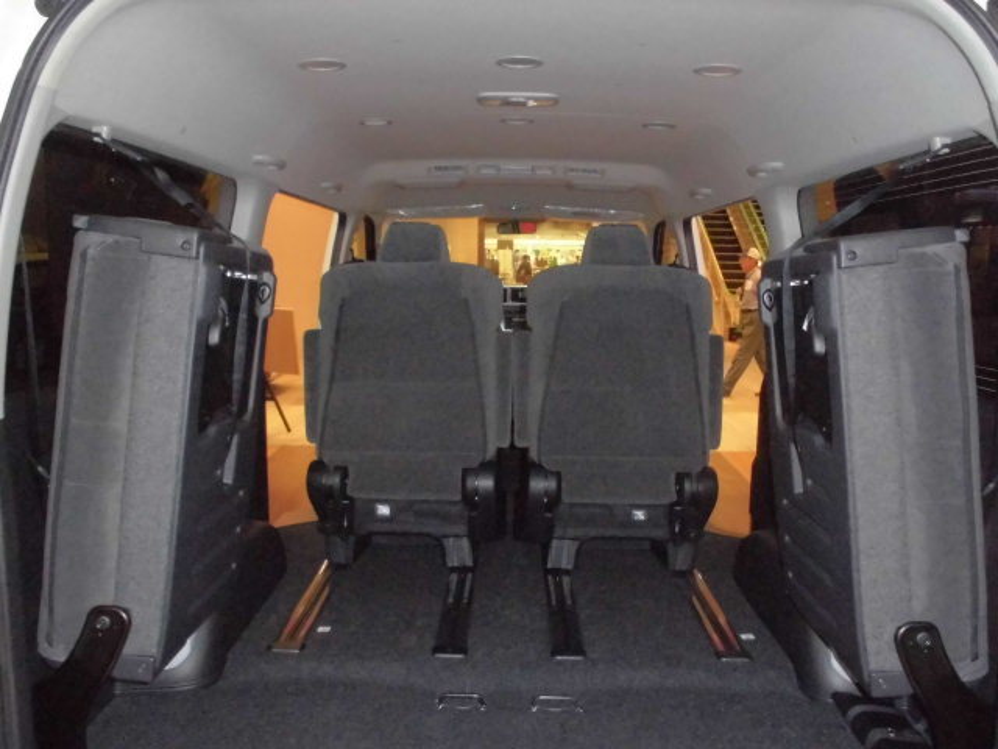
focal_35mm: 29
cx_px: 499
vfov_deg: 48.2
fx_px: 836
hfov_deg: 61.7
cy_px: 374
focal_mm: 5.3
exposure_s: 1/60
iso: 400
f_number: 3.7
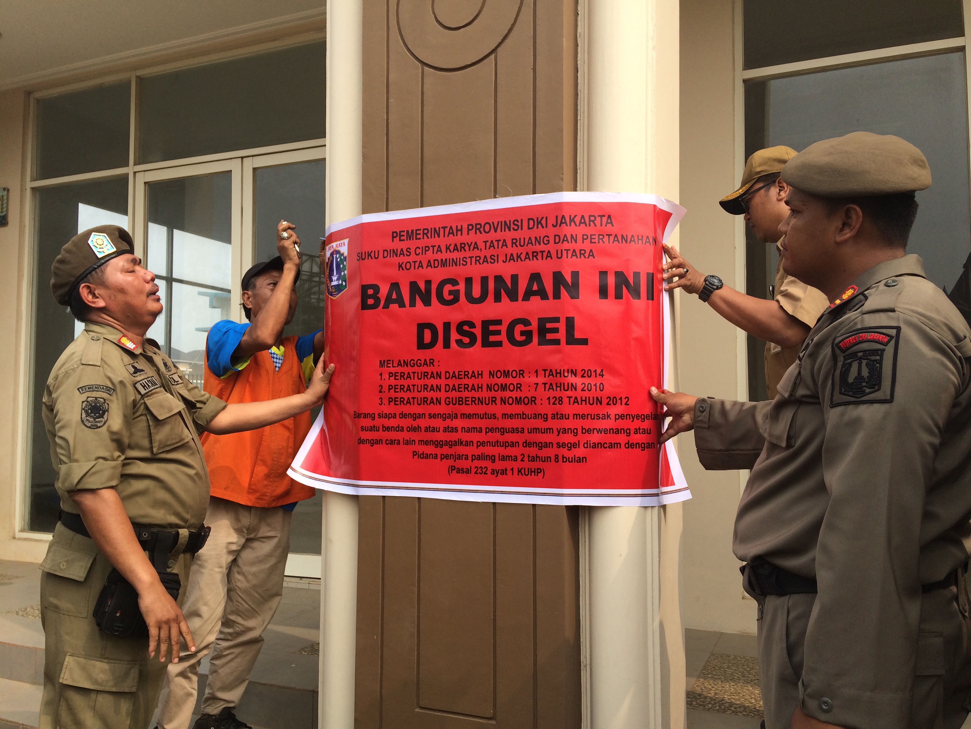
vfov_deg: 48.2
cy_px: 364
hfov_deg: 61.7
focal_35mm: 29
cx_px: 486
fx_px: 813
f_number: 2.2
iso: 32
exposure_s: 1/1109
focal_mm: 4.15
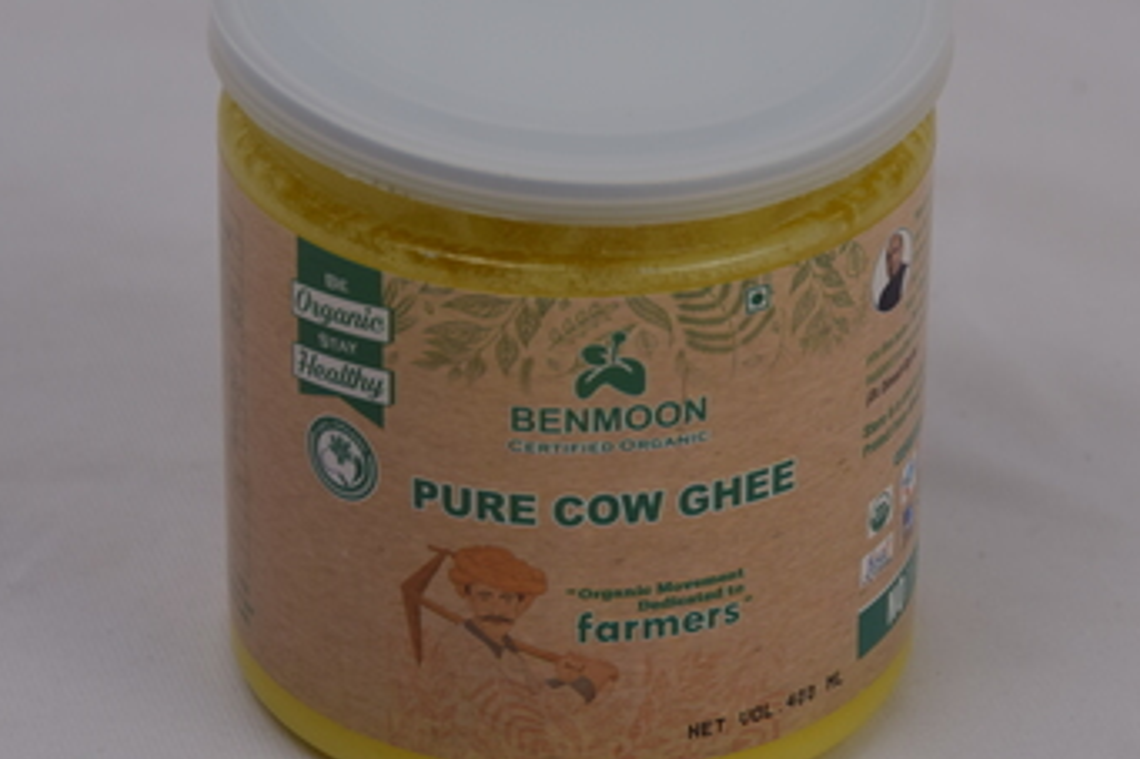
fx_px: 8356
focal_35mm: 264
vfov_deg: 5.2
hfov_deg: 7.8
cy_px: 293
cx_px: 585
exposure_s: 1/125
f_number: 9
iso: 200
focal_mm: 120
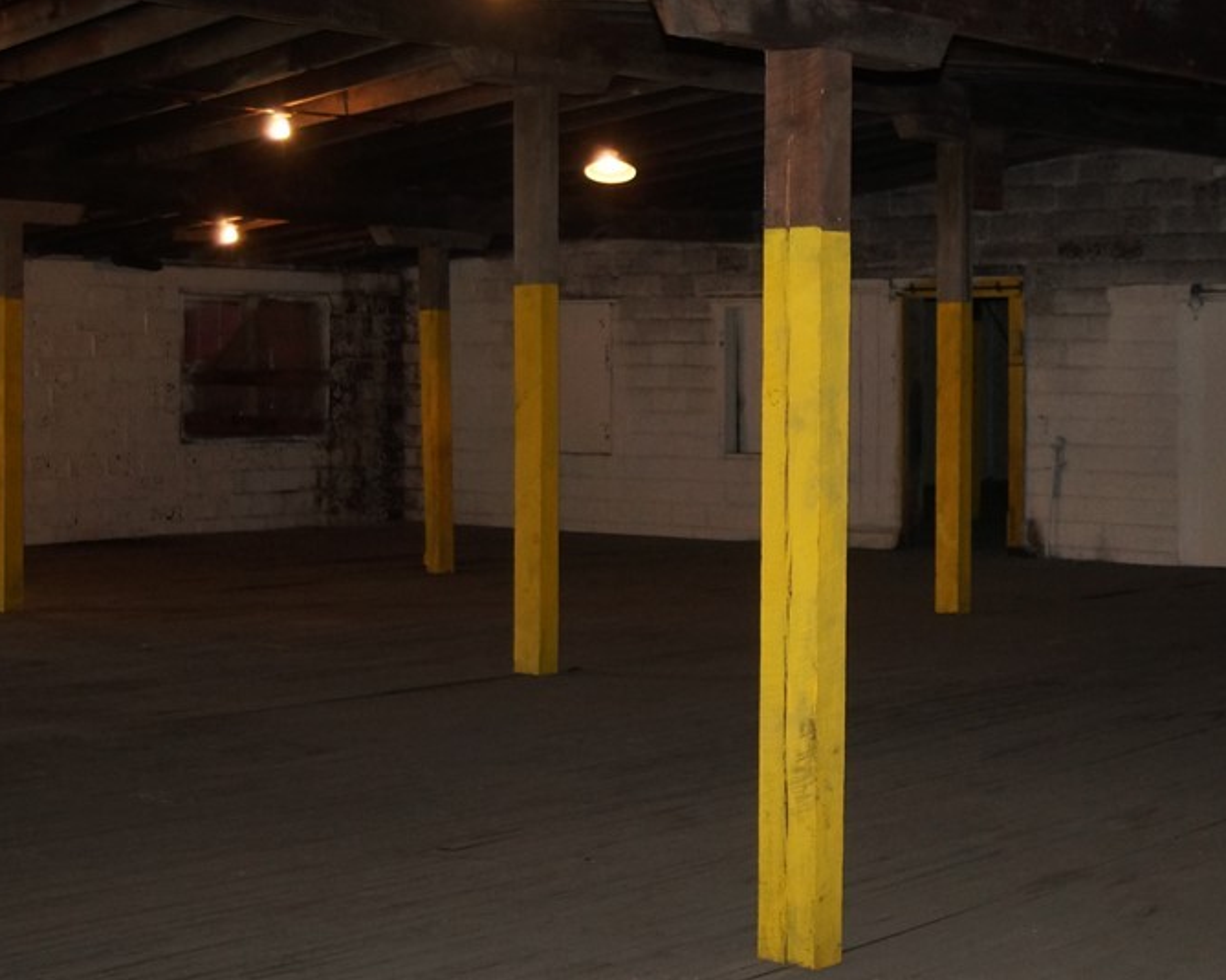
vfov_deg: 23.8
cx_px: 890
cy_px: 454
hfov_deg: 29.2
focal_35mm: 64
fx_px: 2322
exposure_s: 1/60
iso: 800
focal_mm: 28
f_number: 3.5
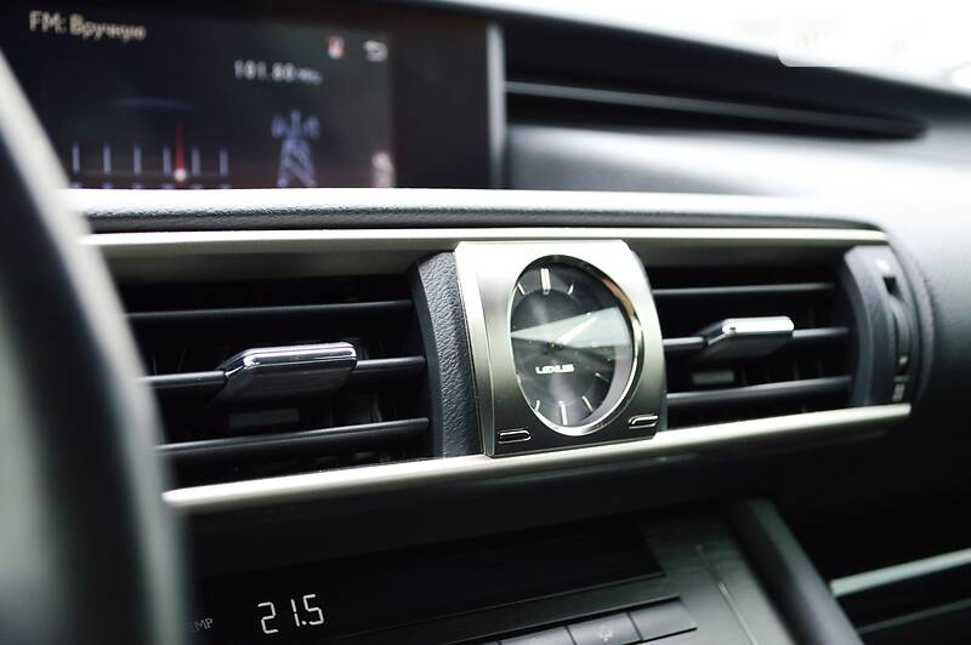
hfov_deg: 33.4
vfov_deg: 22.6
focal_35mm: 60
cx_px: 486
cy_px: 322
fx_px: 1617
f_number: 5.6
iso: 400
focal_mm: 40
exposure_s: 1/125
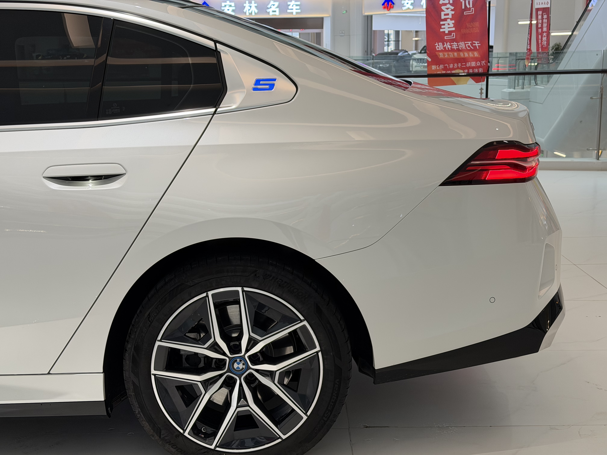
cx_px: 304
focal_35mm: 48
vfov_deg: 30.3
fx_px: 842
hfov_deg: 39.7
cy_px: 228
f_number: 1.78
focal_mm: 6.76
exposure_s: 1/100
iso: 80
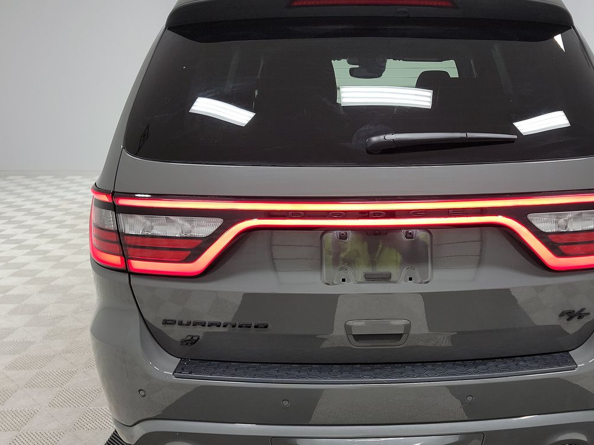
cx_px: 388
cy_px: 249
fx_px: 652
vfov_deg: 37.7
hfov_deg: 48.3
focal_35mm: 38
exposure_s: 1/59
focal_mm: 6.7
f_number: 1.8
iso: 55
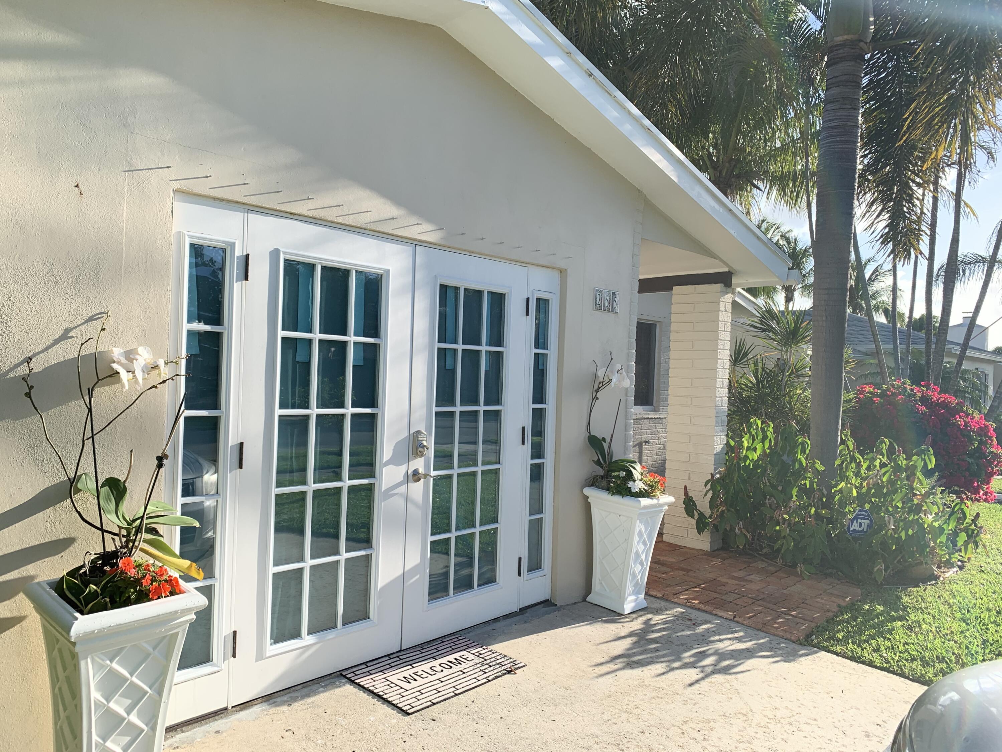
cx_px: 501
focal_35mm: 26
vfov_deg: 53.1
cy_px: 376
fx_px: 753
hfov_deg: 67.3
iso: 25
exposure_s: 1/1387
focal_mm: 4.25
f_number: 1.8
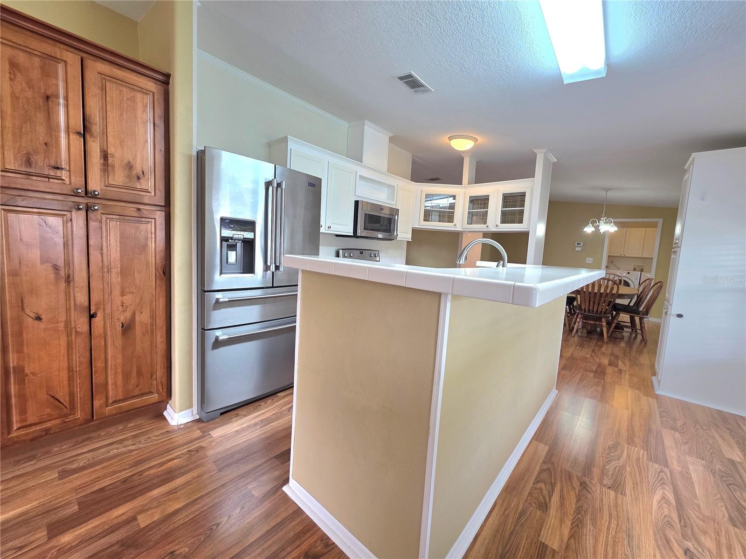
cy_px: 280
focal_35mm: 13
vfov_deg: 89.9
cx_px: 373
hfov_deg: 106.2
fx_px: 280
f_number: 1.9
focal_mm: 2.2
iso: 100
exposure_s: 1/120
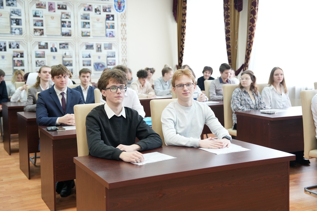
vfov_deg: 28.6
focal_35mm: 47
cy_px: 106
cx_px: 158
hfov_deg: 41.9
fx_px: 414
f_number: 3.2
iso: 1000
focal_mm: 47
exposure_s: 1/100
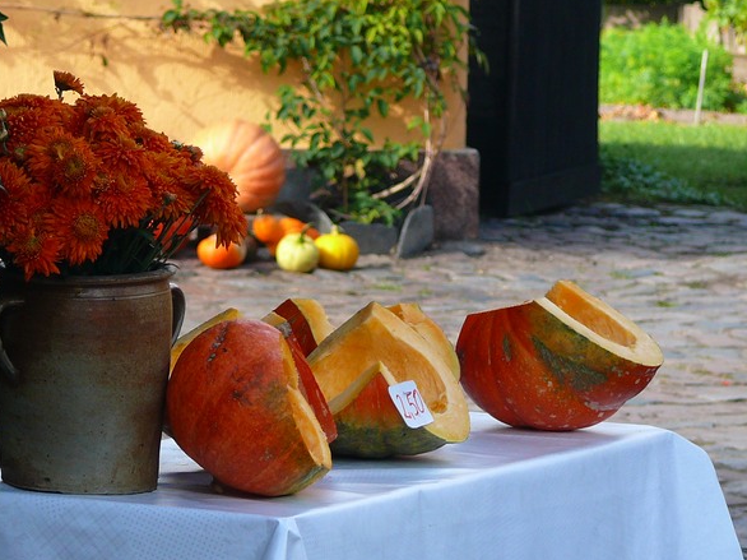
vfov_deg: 5.0
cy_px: 250
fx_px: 6407
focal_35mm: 297
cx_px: 288
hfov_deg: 6.7
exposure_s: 1/100
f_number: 3.6
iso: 100
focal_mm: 34.4
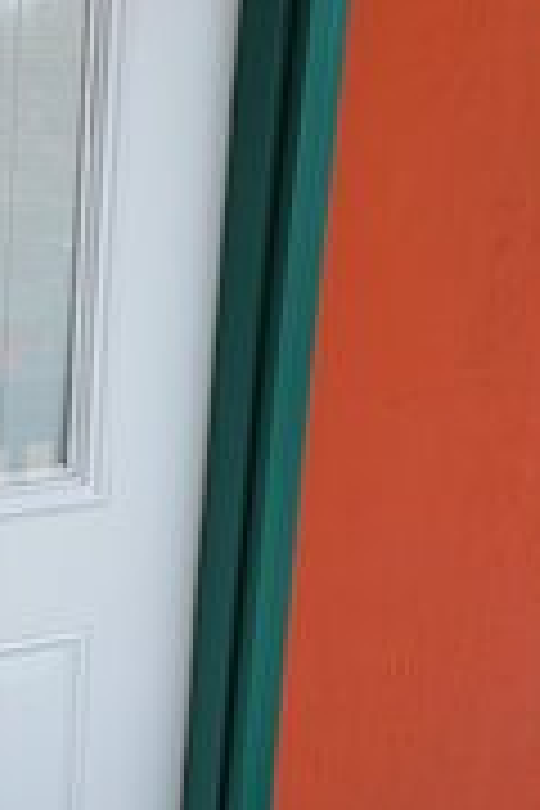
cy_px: 351
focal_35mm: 48
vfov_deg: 41.0
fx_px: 1080
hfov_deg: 24.0
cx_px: -194
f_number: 2.2
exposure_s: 1/384
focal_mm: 1.74
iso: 40
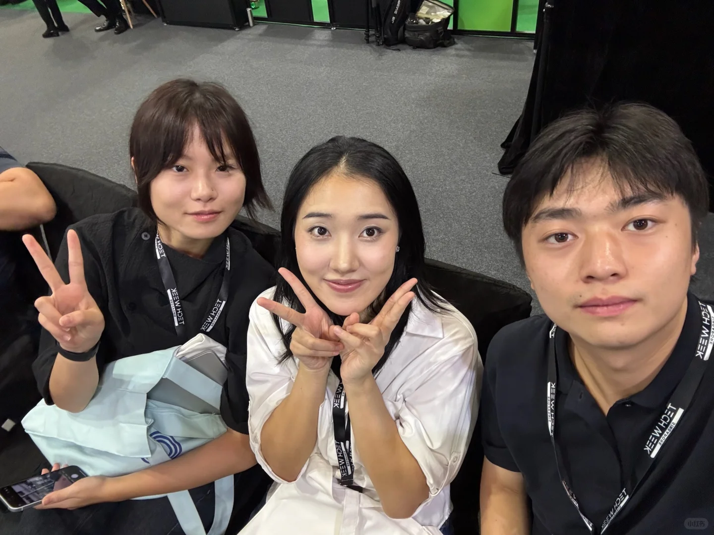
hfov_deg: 73.9
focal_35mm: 23
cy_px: 268
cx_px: 357
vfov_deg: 58.9
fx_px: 474
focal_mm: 2.69
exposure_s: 1/60
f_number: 1.9
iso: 320
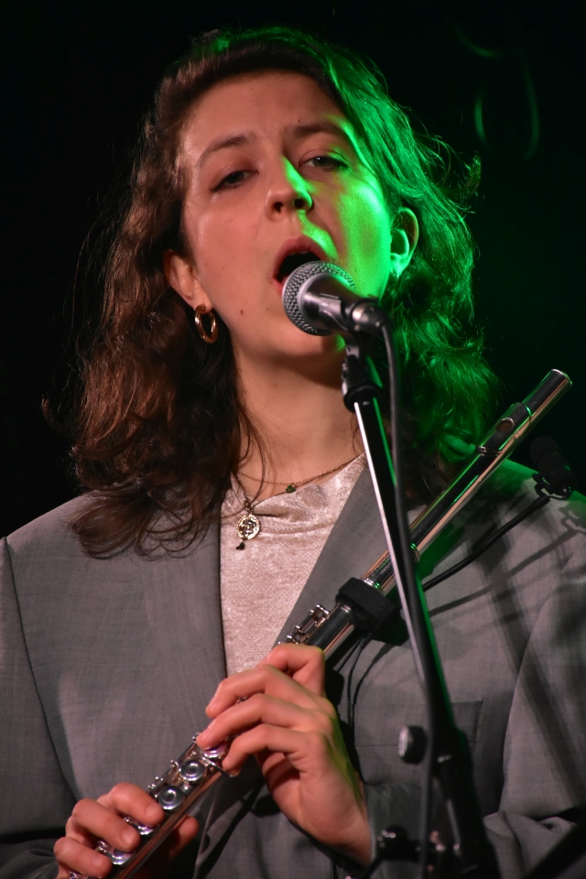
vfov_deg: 9.8
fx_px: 5127
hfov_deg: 6.5
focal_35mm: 210
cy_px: 440
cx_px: 293
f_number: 5.6
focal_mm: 140
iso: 3200
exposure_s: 1/320
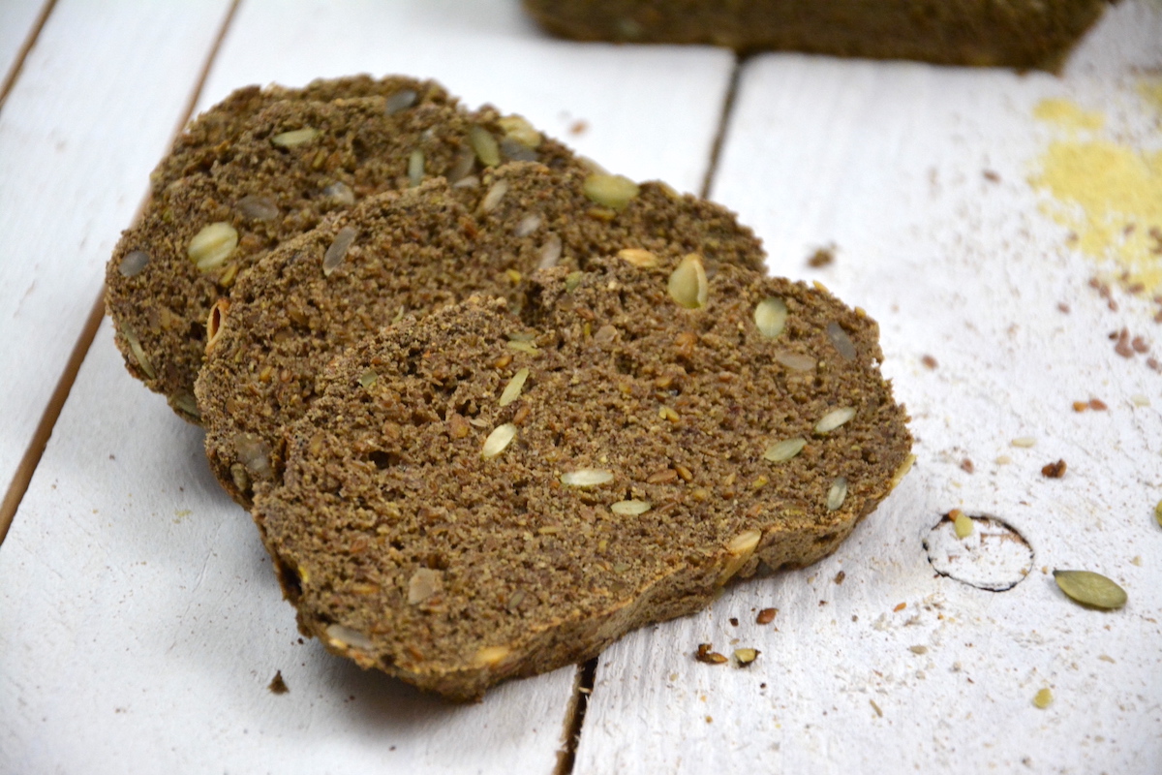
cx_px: 581
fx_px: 5083
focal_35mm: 158
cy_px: 388
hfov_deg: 13.0
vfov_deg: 8.7
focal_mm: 105
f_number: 5.6
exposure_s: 1/125
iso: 1800
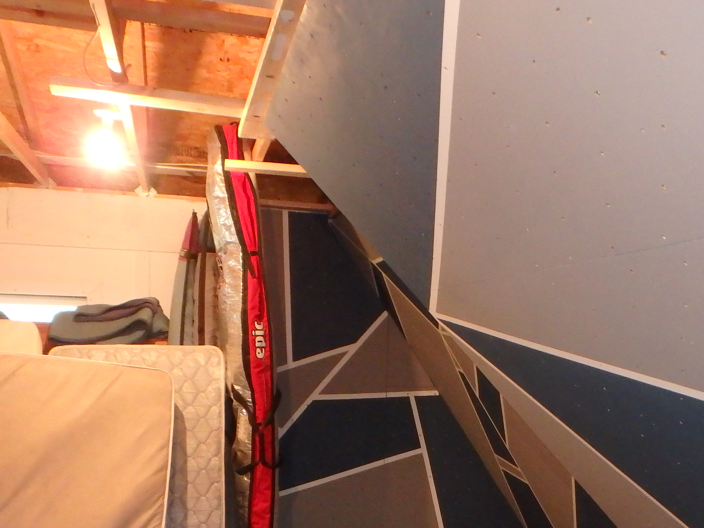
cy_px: 439
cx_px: 434
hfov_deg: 47.5
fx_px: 793
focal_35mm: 39
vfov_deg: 35.4
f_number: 3.5
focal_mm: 3.7
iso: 800
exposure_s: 1/60
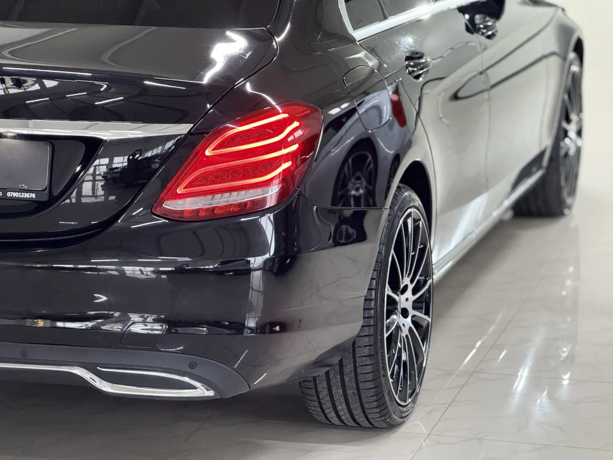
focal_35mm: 120
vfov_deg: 12.3
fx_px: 2125
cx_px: 306
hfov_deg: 16.4
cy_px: 230
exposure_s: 1/33
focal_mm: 15.66
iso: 500
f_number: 2.8
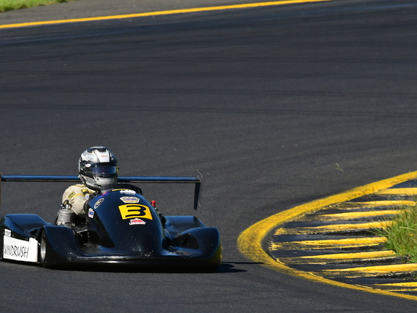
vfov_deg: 1.6
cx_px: 162
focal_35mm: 922
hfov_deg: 2.2
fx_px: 11107
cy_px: 173
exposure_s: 1/640
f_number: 11
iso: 400
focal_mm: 460
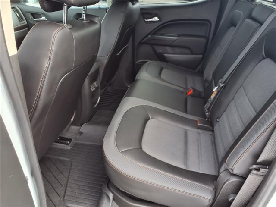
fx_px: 215
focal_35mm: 27
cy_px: 104
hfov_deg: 65.3
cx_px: 138
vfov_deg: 51.4
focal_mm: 3.58
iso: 50
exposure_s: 1/120
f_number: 1.9
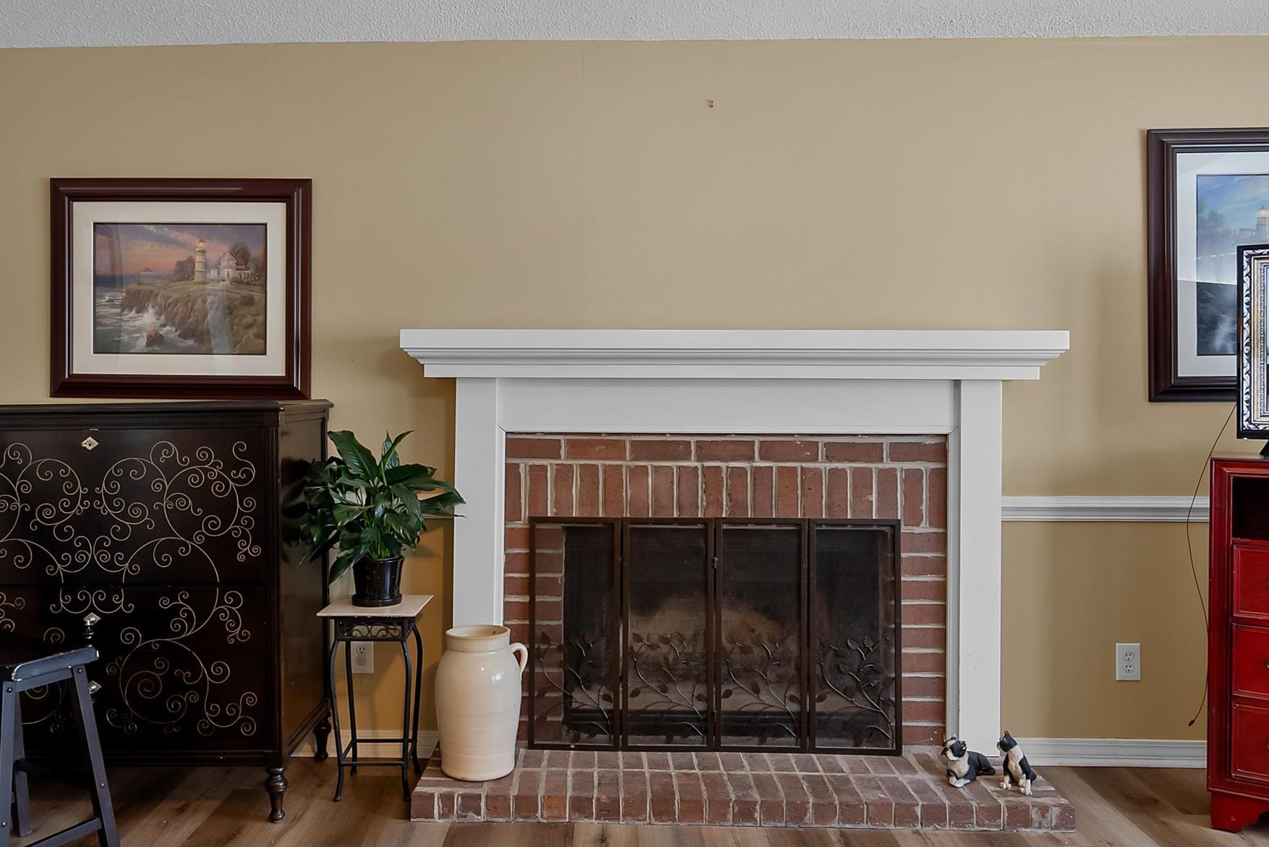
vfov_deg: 46.3
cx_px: 584
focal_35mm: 28
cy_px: 368
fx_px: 987
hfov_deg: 65.4
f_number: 7.1
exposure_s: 1/4
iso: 500
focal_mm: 16
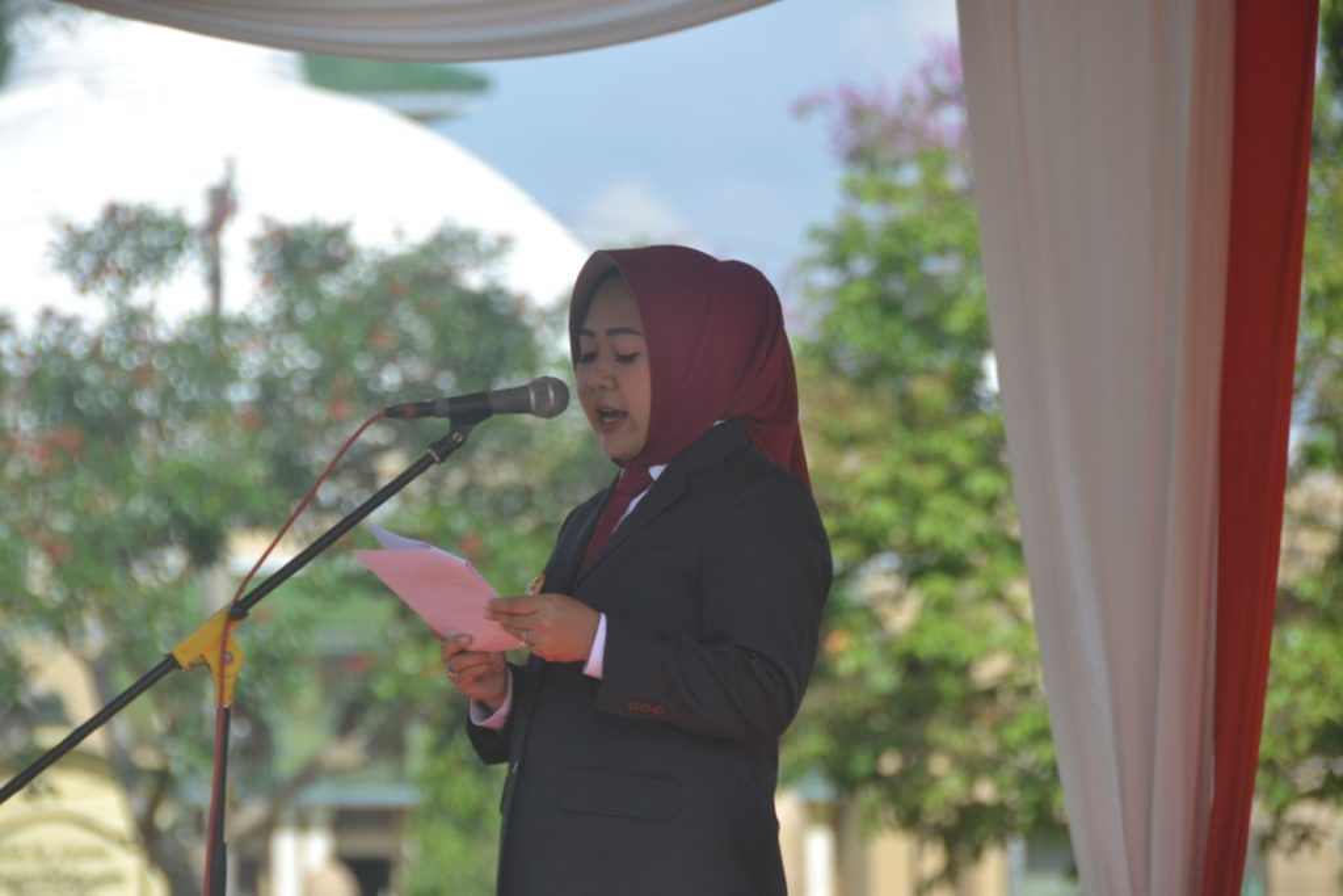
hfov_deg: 9.1
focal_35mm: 225
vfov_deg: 6.1
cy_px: 448
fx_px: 8394
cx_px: 672
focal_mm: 150
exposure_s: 1/500
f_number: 5.6
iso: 160
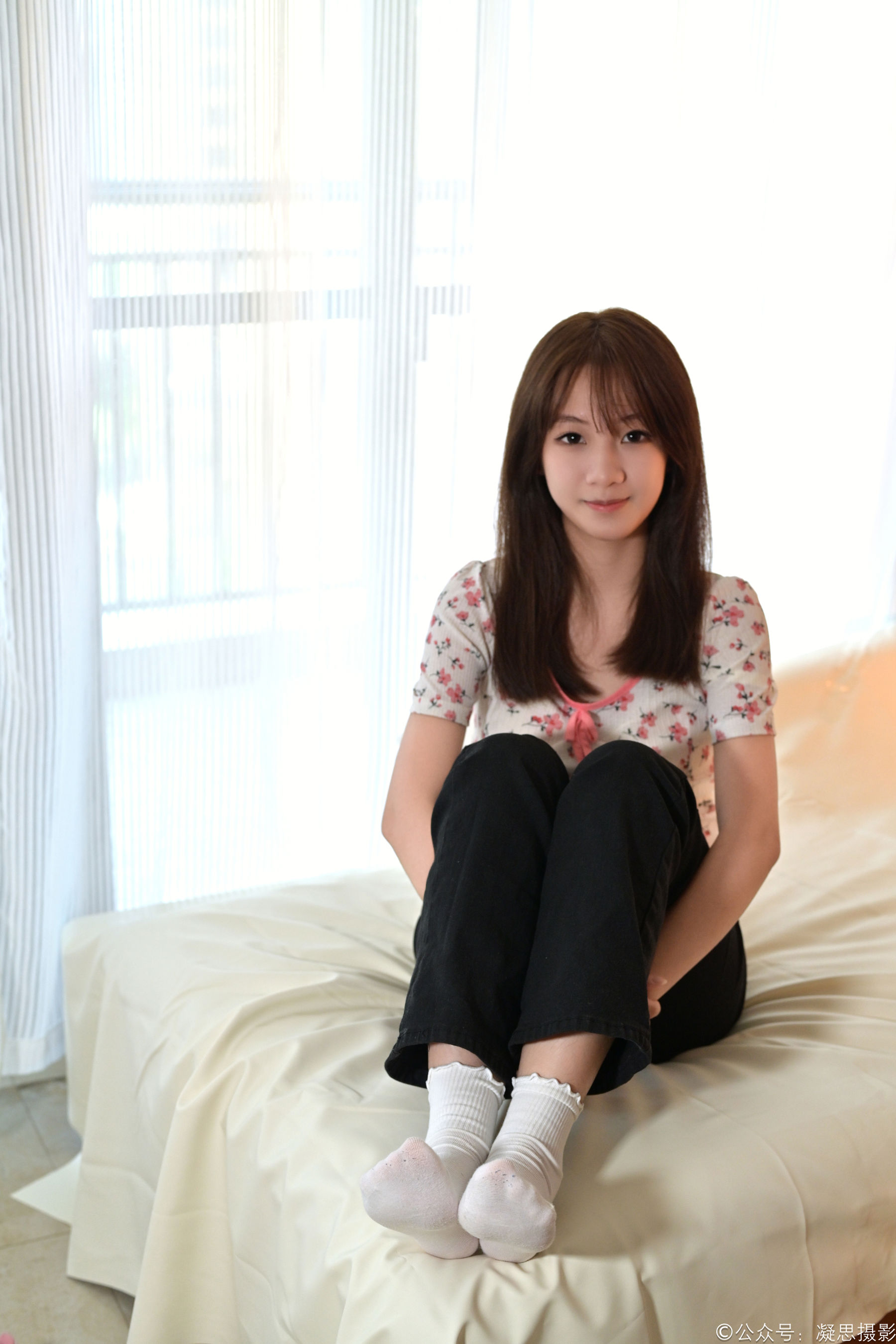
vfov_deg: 39.6
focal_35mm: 50
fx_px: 1867
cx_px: 448
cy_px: 672
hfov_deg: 27.0
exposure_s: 1/100
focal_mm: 50
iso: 900
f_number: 4
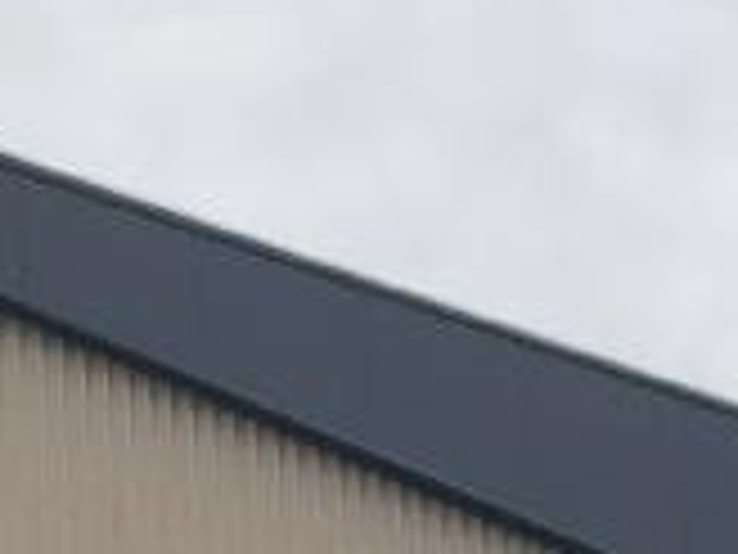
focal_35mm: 219
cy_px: 1599
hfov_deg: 9.0
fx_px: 4669
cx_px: 184
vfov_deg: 6.3
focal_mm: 3.99
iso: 20
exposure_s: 1/1333
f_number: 1.8
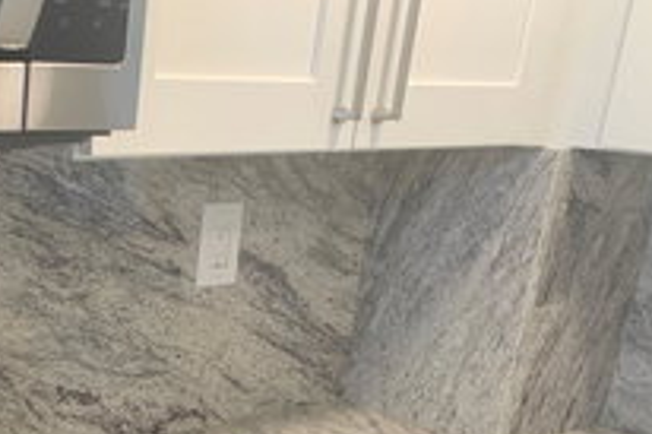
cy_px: 453
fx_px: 1013
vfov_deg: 23.0
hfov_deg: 33.5
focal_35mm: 56
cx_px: 46
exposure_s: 1/60
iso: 160
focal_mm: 4.25
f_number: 1.8
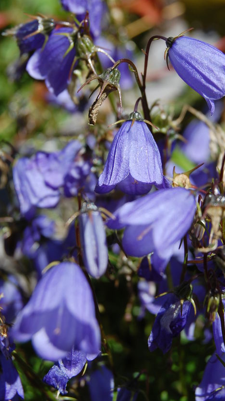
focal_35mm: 79
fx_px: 838
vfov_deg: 26.8
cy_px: 173
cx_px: 133
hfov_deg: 15.3
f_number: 8
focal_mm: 42
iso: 200
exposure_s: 1/320
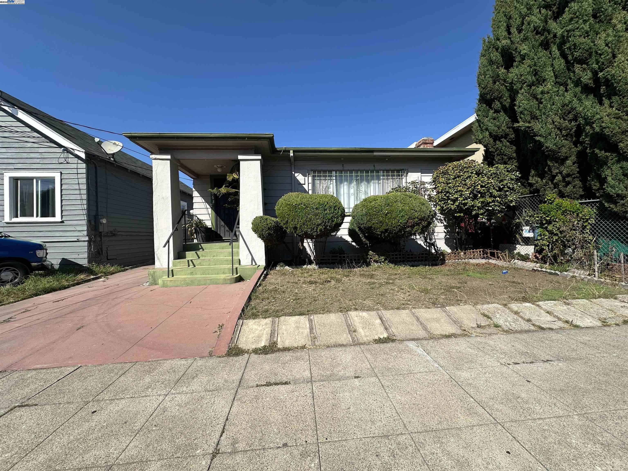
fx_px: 254
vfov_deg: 85.7
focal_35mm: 14
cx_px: 314
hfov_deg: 102.1
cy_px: 236
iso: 50
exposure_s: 1/1949
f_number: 2.2
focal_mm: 2.22
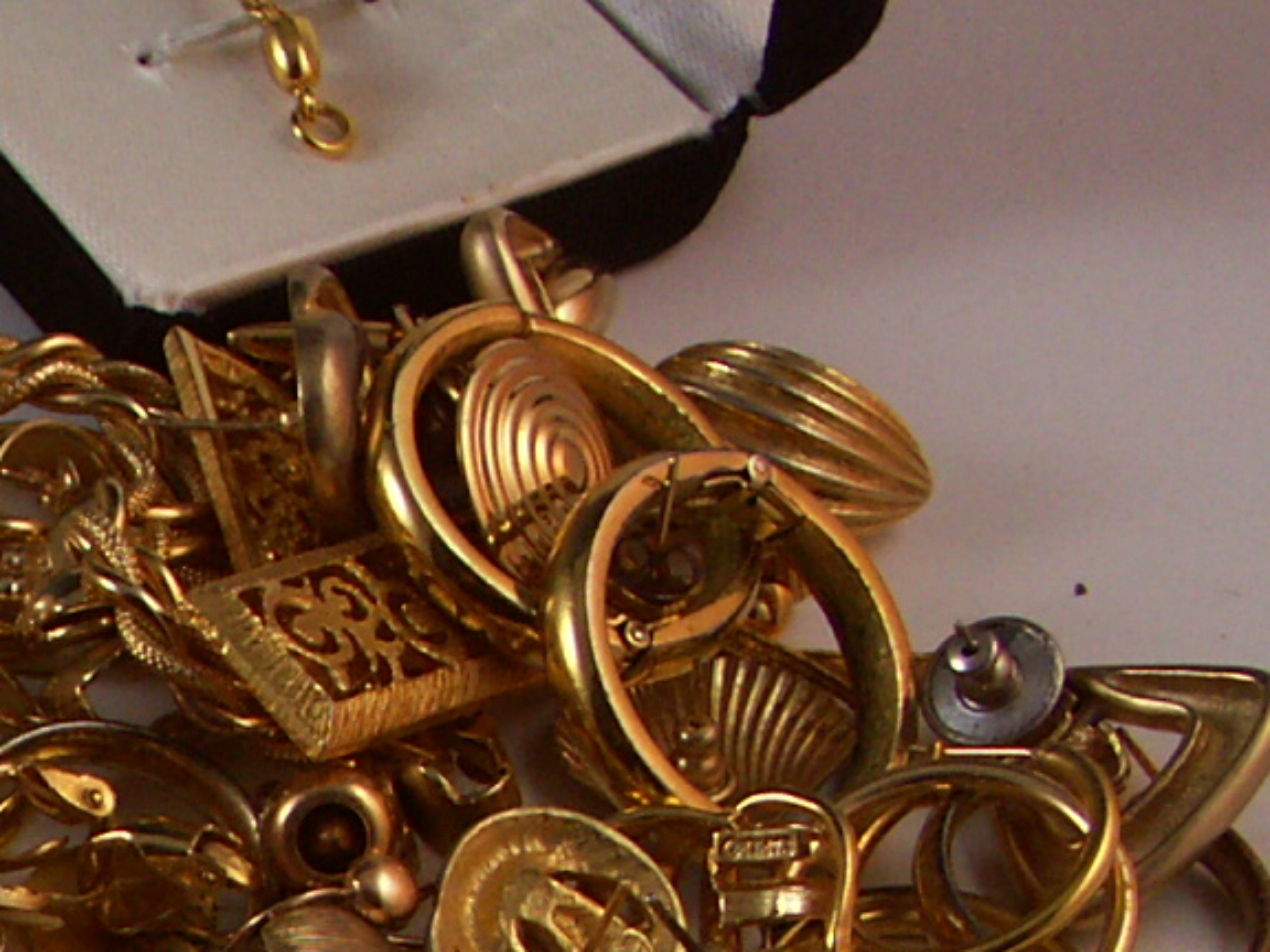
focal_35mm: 148
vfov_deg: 9.5
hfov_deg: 12.7
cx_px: -628
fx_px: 5430
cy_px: 1712
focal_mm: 10.56
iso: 100
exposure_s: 1/80
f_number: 3.5
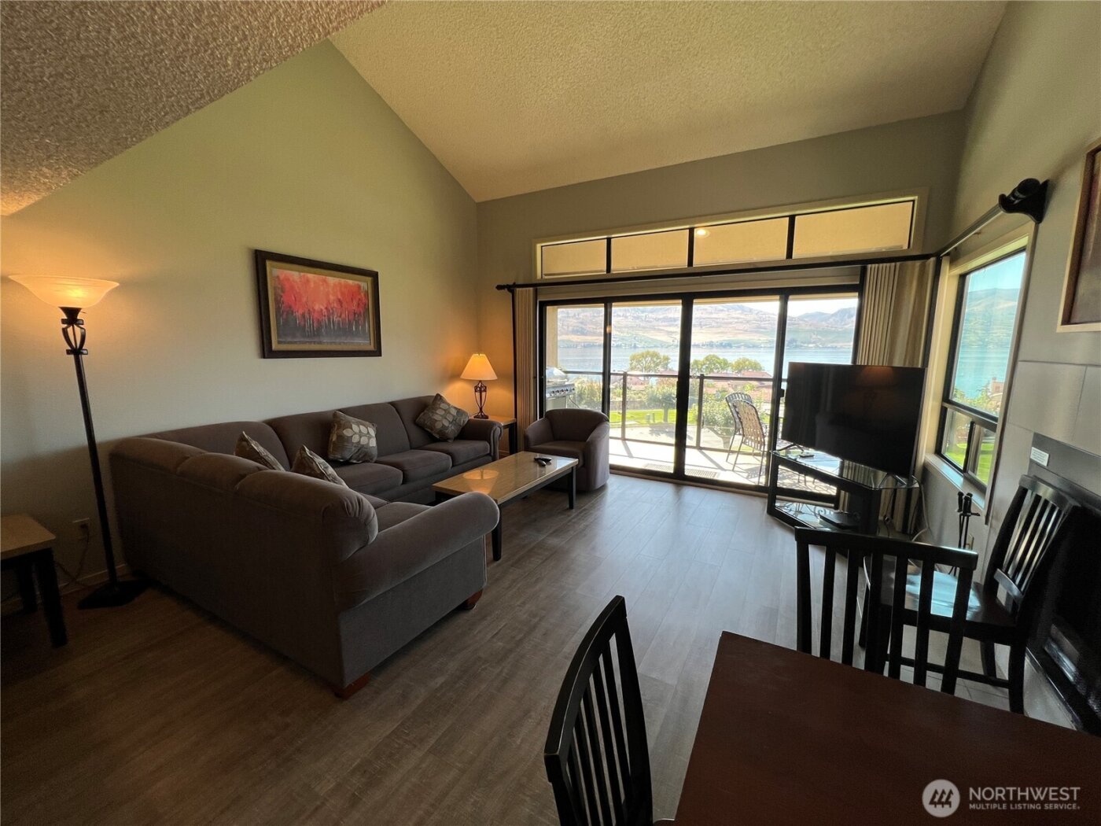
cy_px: 413
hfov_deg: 106.2
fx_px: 413
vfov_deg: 89.9
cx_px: 550
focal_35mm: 13
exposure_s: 1/141
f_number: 1.8
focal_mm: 1.57
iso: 32
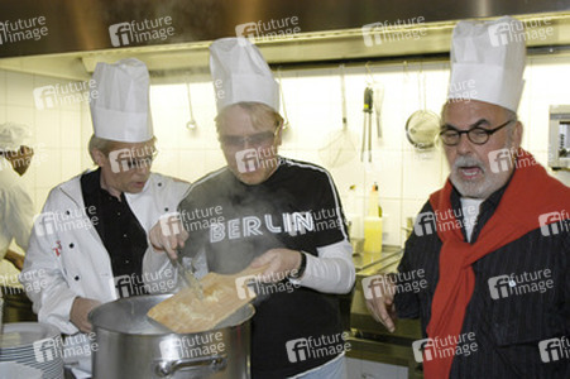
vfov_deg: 34.2
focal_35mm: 39
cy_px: 190
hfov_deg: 49.6
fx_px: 617
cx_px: 285
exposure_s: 1/50
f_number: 3.5
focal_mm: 26
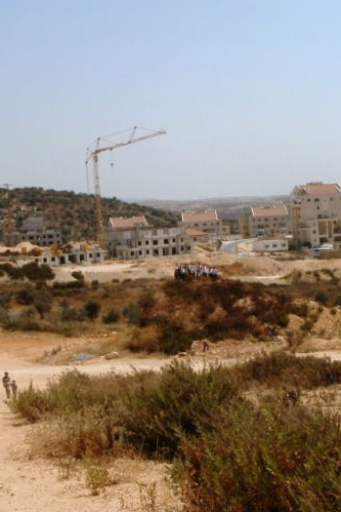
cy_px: 221
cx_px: 208
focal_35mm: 60
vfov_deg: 33.3
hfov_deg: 22.6
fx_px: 852
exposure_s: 1/1250
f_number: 5.6
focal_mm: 6.3
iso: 100
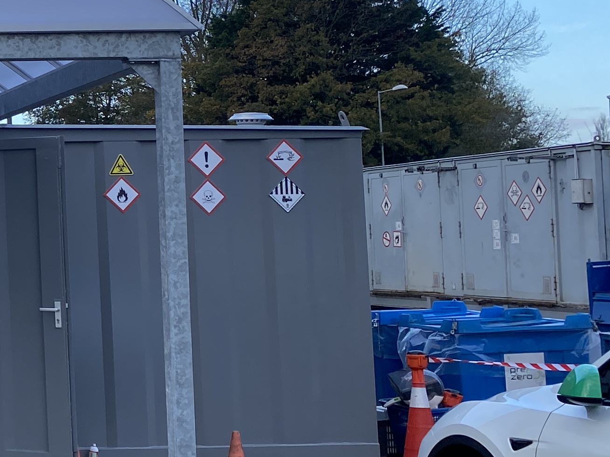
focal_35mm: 80
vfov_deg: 18.4
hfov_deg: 21.1
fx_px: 1410
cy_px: 135
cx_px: -275
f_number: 1.8
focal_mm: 4.25
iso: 32
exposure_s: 1/772
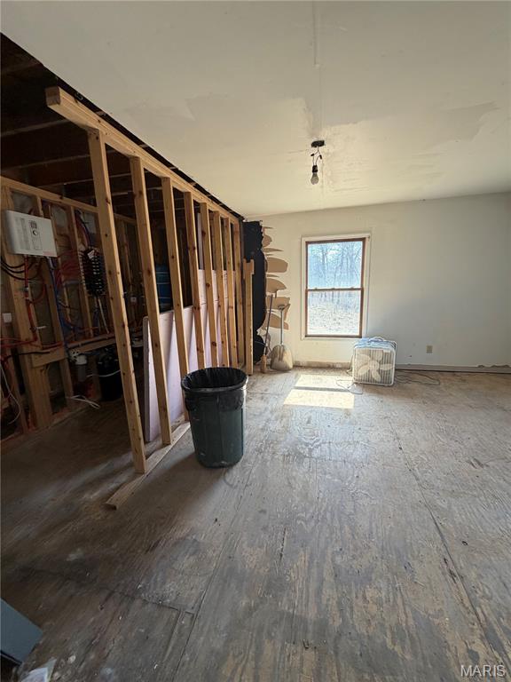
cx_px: 256
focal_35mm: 14
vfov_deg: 102.1
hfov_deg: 85.7
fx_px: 276
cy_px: 341
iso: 80
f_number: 2.2
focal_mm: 2.22
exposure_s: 1/121
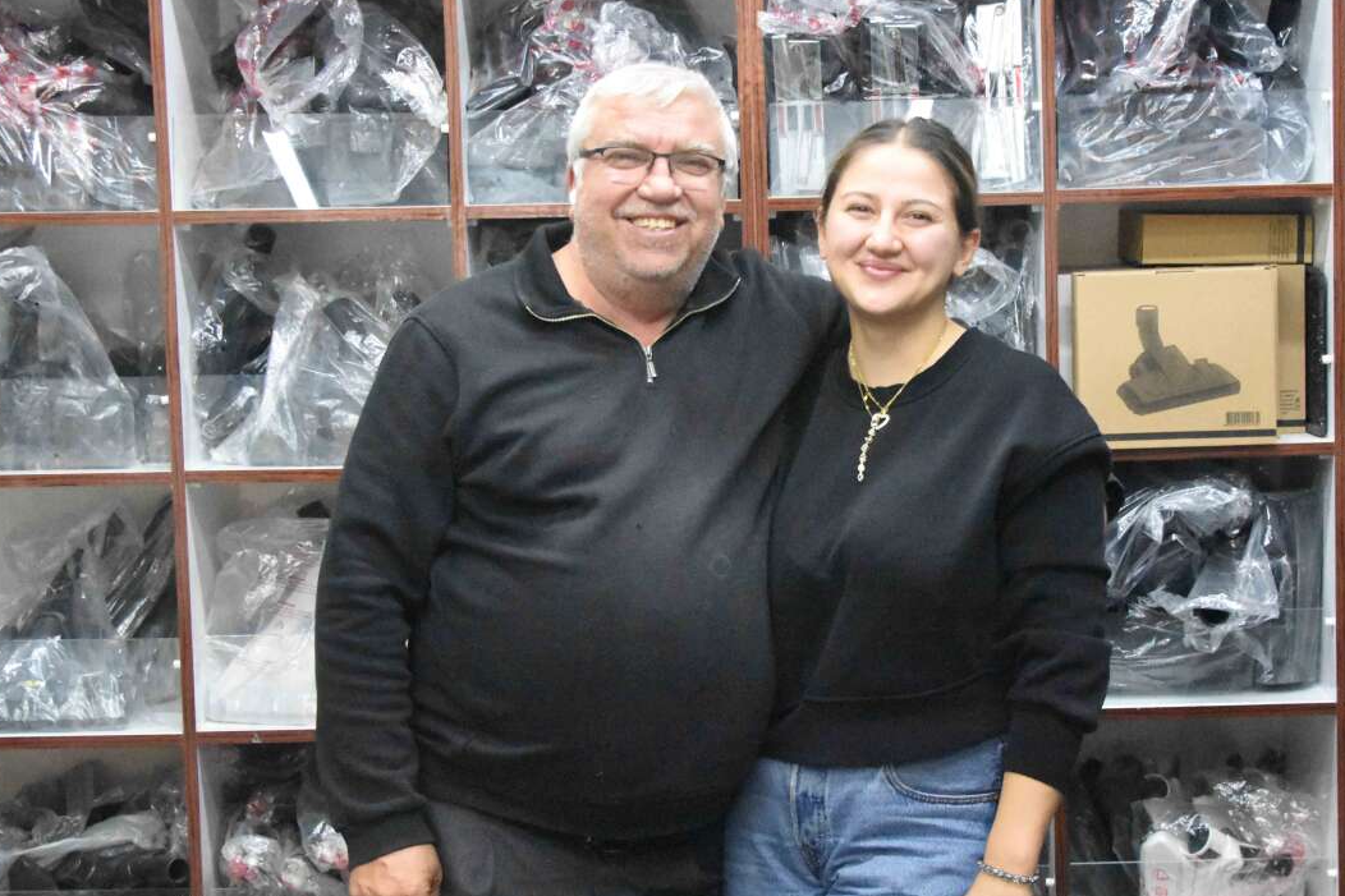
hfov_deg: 27.7
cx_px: 779
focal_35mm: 73
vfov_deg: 18.7
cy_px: 428
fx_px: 2727
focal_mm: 40
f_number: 5.6
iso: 18000
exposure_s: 1/320
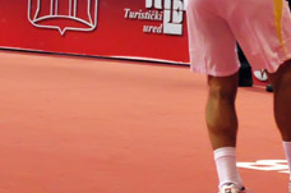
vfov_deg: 3.0
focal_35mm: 448
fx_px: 3612
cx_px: 234
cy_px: -93
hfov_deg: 4.6
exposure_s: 1/320
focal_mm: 85
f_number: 5.6
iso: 2500
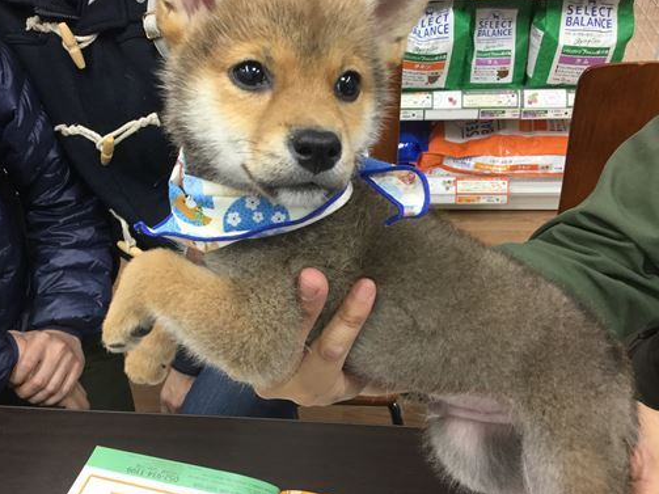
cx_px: 297
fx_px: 704
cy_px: 248
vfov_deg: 38.7
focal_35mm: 37
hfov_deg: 50.1
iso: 64
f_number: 2.4
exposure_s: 1/30
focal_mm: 3.3
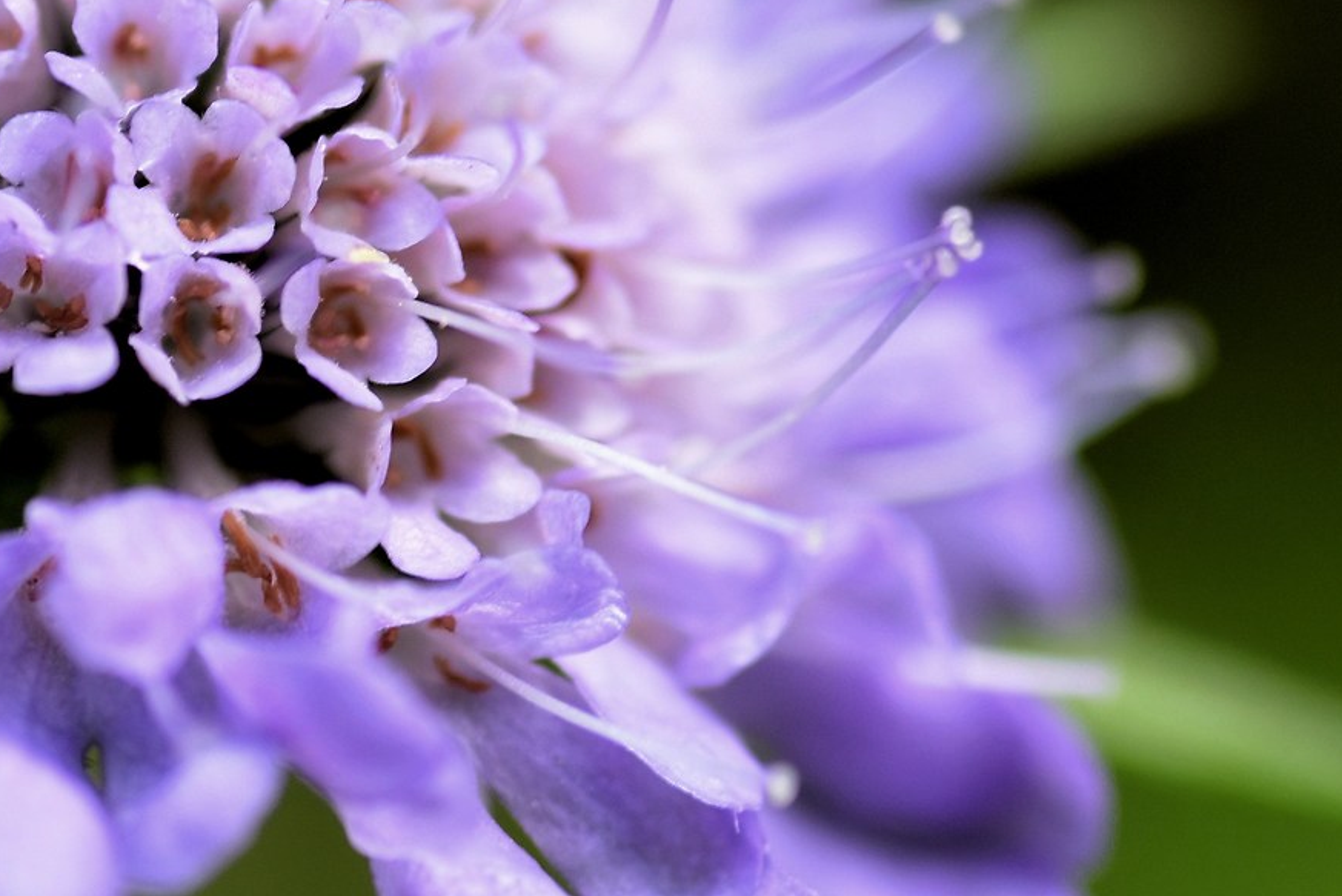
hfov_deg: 7.5
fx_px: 10256
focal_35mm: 275
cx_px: 303
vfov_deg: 5.0
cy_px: 161
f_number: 7.1
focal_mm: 100
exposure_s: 1/125
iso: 1000
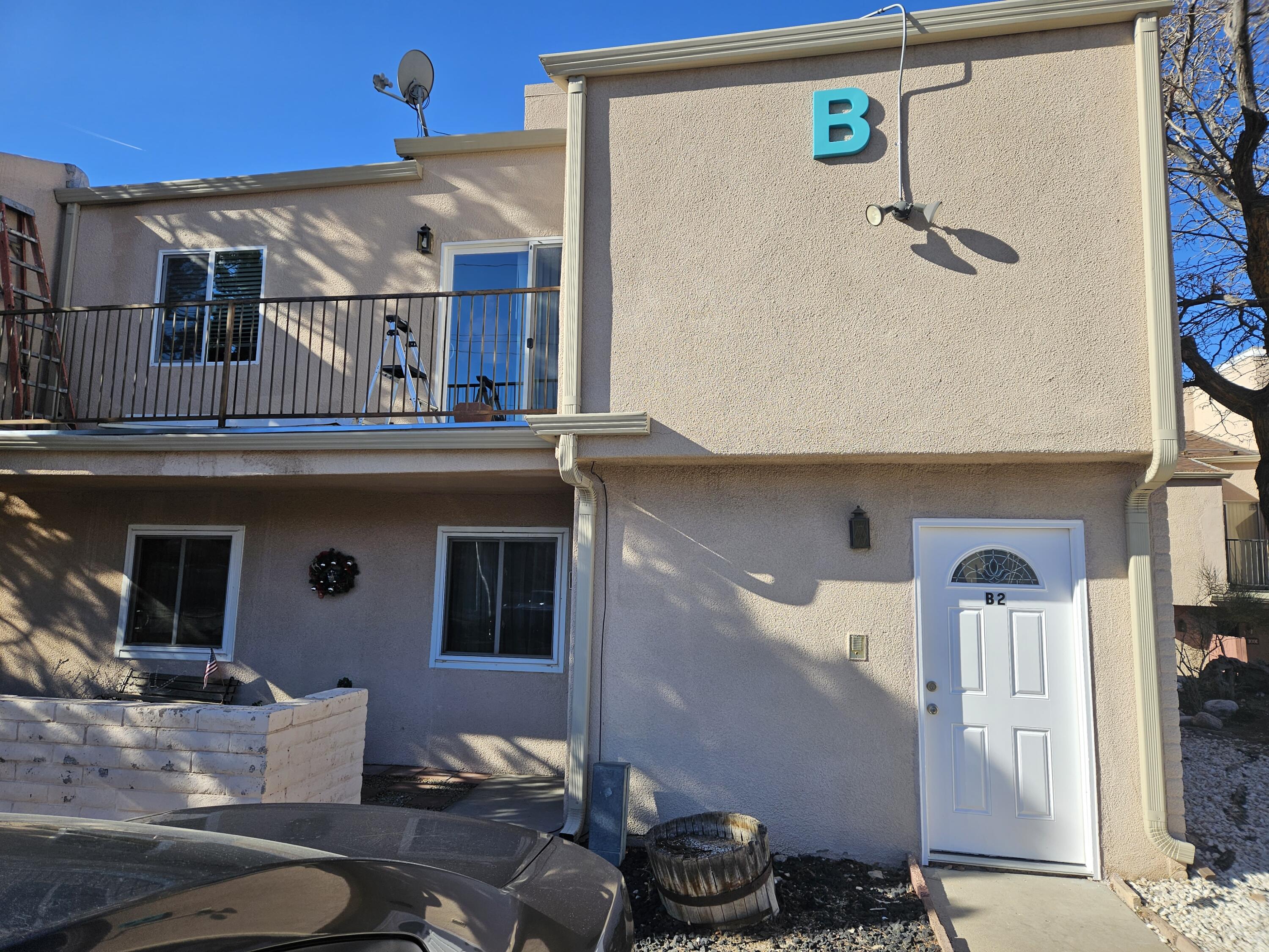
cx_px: 634
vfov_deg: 58.9
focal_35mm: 23
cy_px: 476
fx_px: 843
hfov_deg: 73.9
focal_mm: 5.4
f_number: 1.8
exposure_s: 1/1636
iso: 32
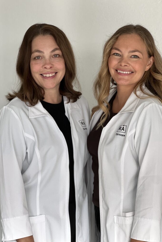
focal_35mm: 81
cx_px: 83
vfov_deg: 25.1
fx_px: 547
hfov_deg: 16.9
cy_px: 121
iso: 125
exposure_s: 1/121
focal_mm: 9
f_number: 2.8
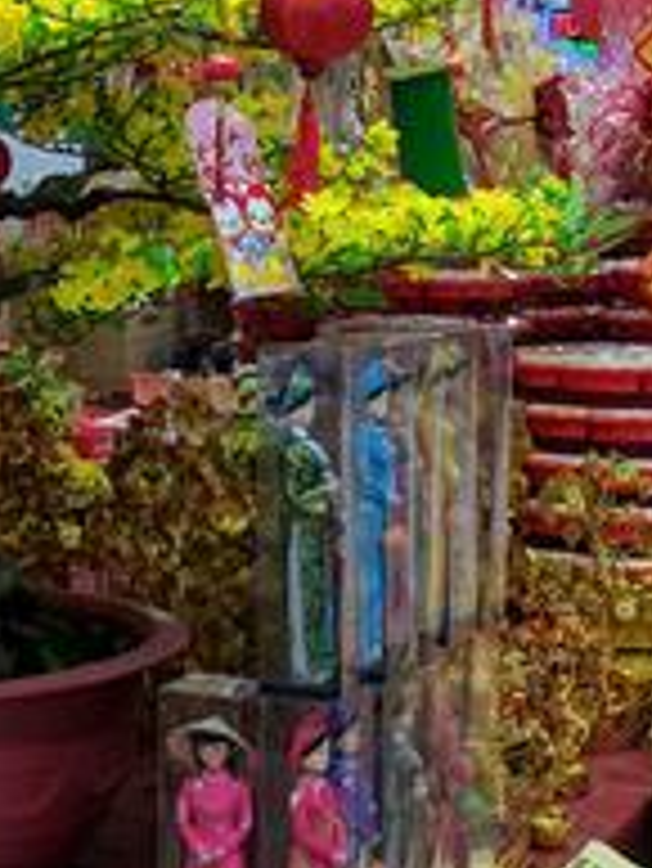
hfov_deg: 17.0
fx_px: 2157
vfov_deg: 22.6
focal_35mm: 86
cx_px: 94
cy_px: 247
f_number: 2
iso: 73
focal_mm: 4.67
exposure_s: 1/120
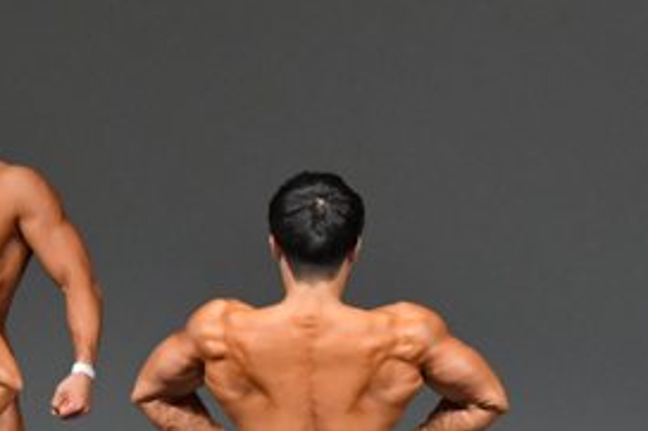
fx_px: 13815
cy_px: 495
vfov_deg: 1.8
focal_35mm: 768
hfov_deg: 2.7
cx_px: 423
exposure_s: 1/400
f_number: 5.6
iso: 5000
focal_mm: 180
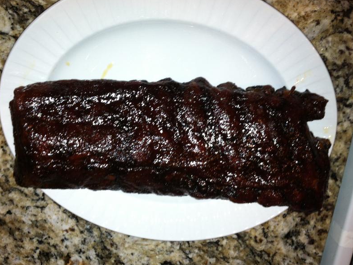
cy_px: 146
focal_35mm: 40
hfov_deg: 46.7
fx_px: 408
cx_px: 156
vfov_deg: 35.9
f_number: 2.8
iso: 80
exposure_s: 1/15
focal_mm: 3.85
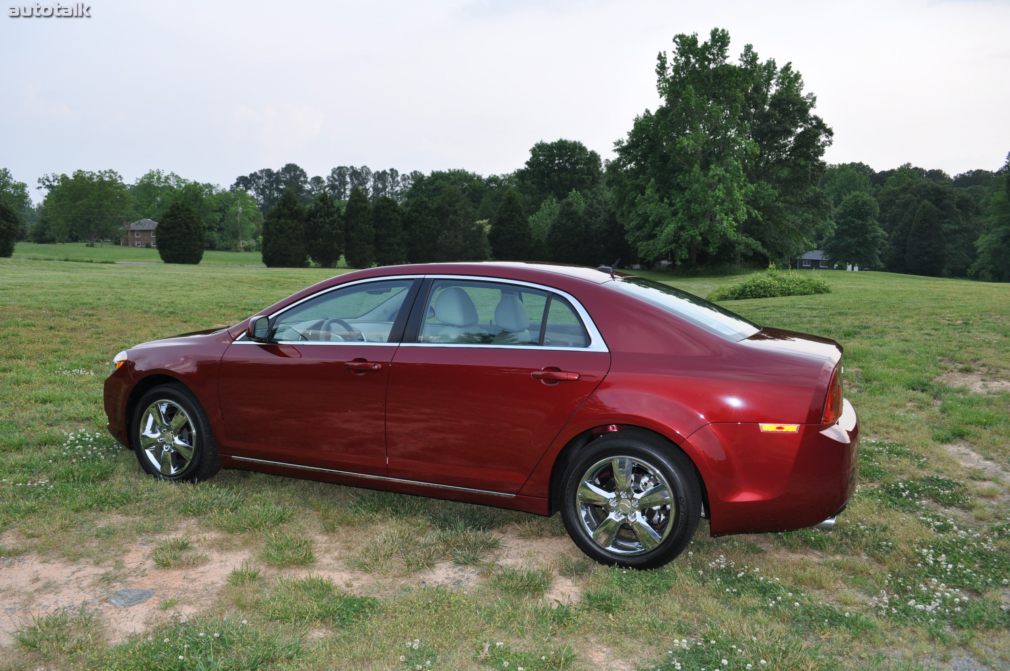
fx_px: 757
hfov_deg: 67.4
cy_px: 336
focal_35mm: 27
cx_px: 505
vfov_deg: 47.8
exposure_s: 1/200
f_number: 5.6
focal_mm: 18
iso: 200
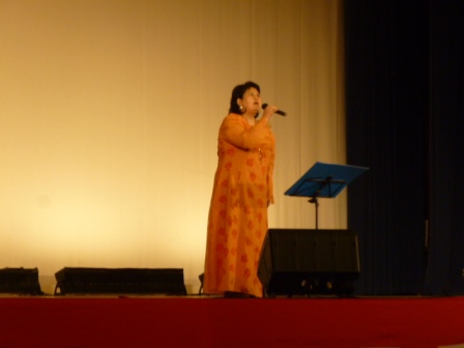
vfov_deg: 13.8
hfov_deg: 18.4
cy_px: 174
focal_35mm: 107
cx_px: 232
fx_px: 1434
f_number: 5.4
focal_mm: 19.1
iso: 320
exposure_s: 1/60
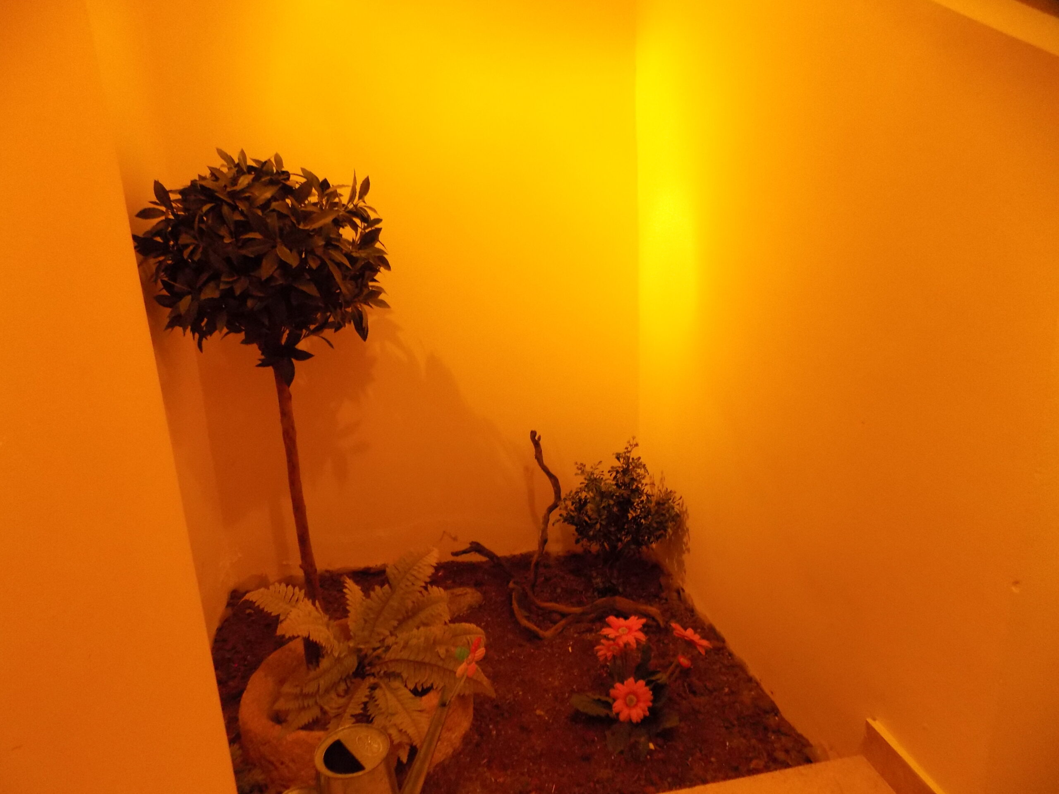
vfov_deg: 58.9
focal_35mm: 23
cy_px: 397
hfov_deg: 73.9
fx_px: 704
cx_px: 530
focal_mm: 4
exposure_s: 1/30
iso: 360
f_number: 3.1
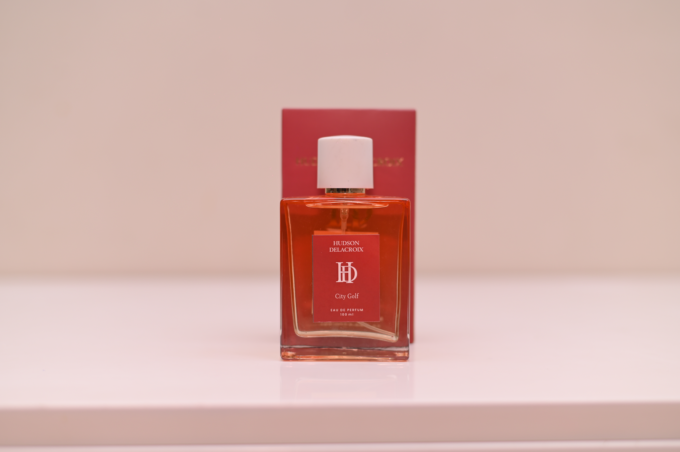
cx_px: 340
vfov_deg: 27.0
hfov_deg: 39.6
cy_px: 226
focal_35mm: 50
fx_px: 944
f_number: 2.8
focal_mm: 50
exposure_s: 1/200
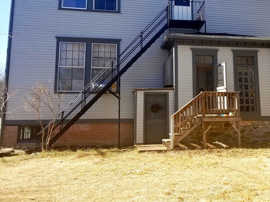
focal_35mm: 38
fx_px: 296
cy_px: 80
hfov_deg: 47.6
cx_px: 193
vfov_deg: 37.5
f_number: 1.7
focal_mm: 4.25
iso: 50
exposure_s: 1/936
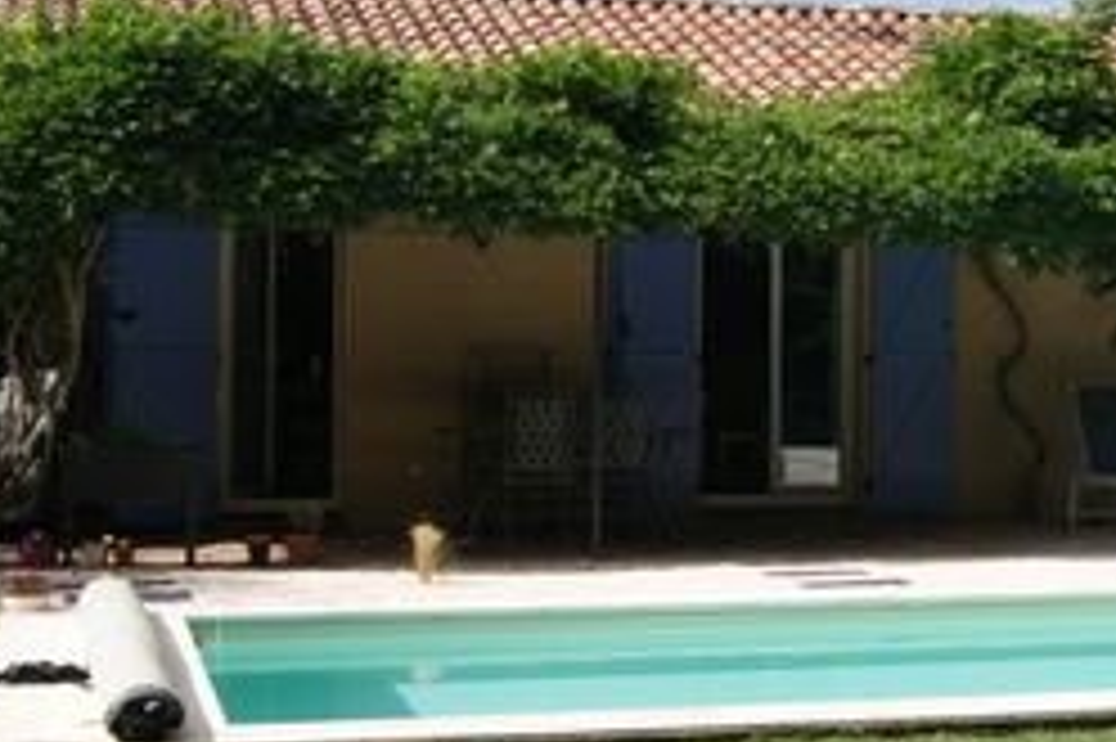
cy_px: 324
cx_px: 1026
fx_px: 2478
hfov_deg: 24.6
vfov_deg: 17.0
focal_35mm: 80
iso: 100
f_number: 10
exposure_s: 1/160
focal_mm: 22
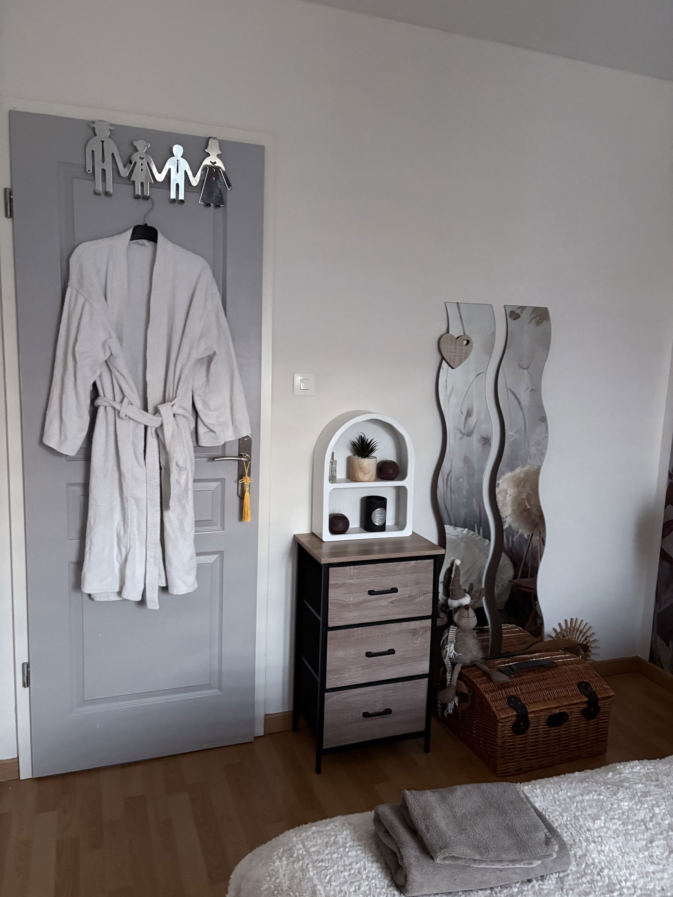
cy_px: 448
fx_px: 674
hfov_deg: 53.1
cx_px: 336
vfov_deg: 67.3
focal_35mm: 26
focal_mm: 5.96
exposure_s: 1/30
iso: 640
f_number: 1.6
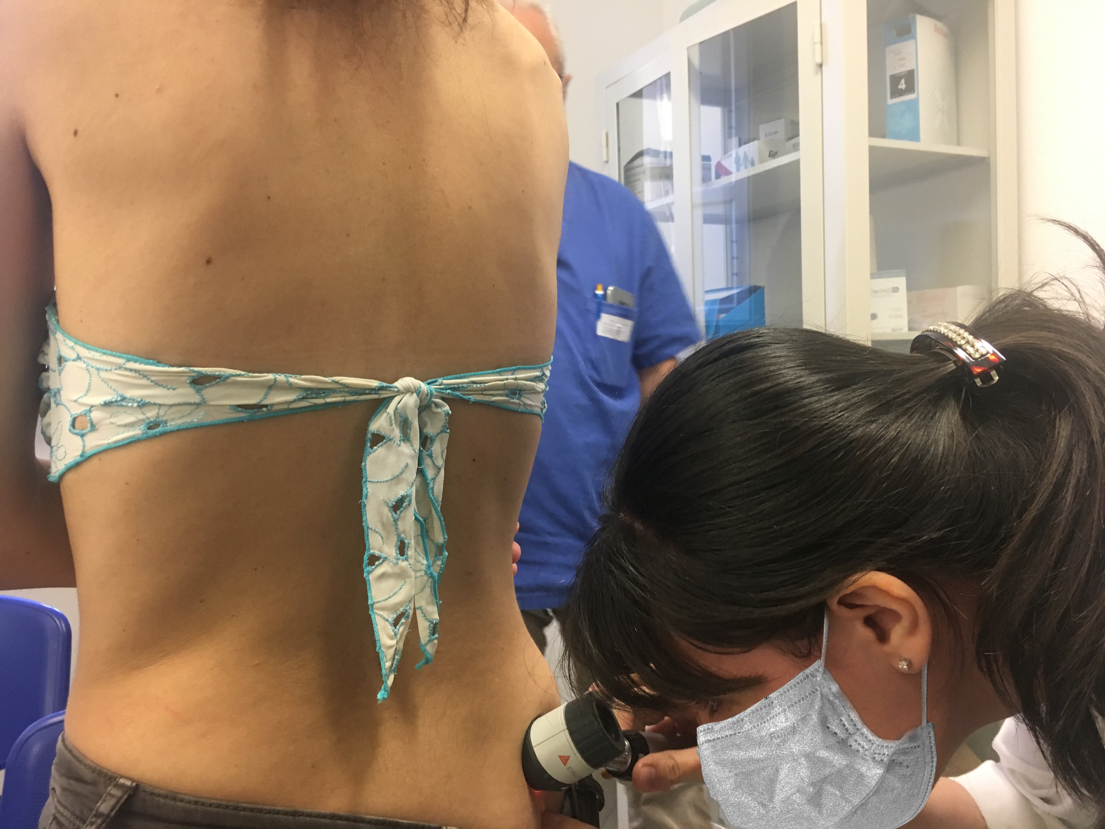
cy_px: 414
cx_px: 552
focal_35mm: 29
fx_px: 926
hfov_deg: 61.7
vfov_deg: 48.2
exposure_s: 1/33
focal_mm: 4.15
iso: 160
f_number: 2.2
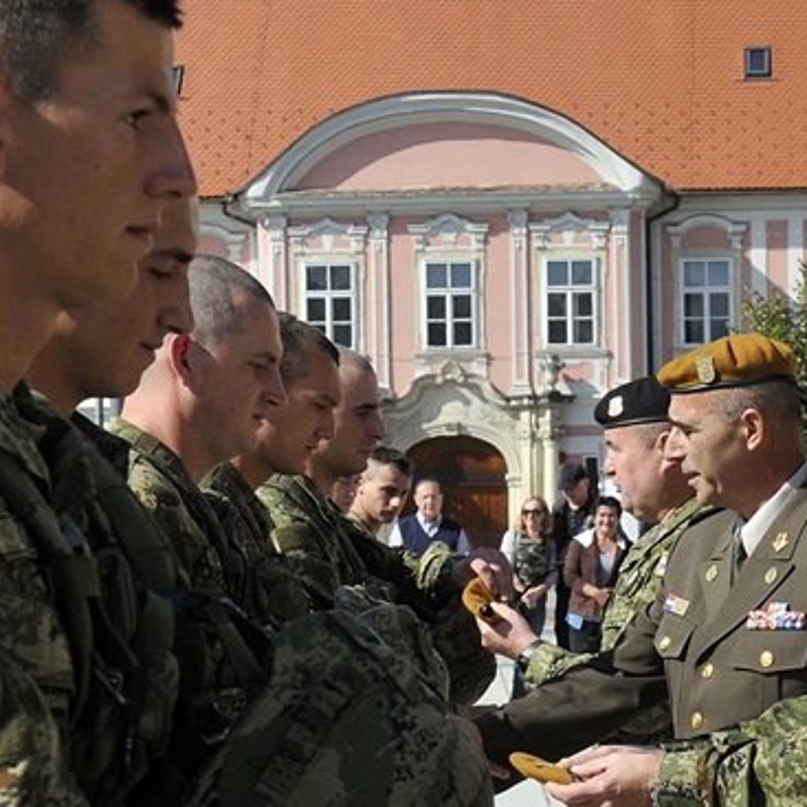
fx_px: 3561
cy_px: 552
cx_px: 583
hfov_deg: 12.9
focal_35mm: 135
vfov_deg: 12.9
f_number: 8
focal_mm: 38
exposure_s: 1/1000
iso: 500
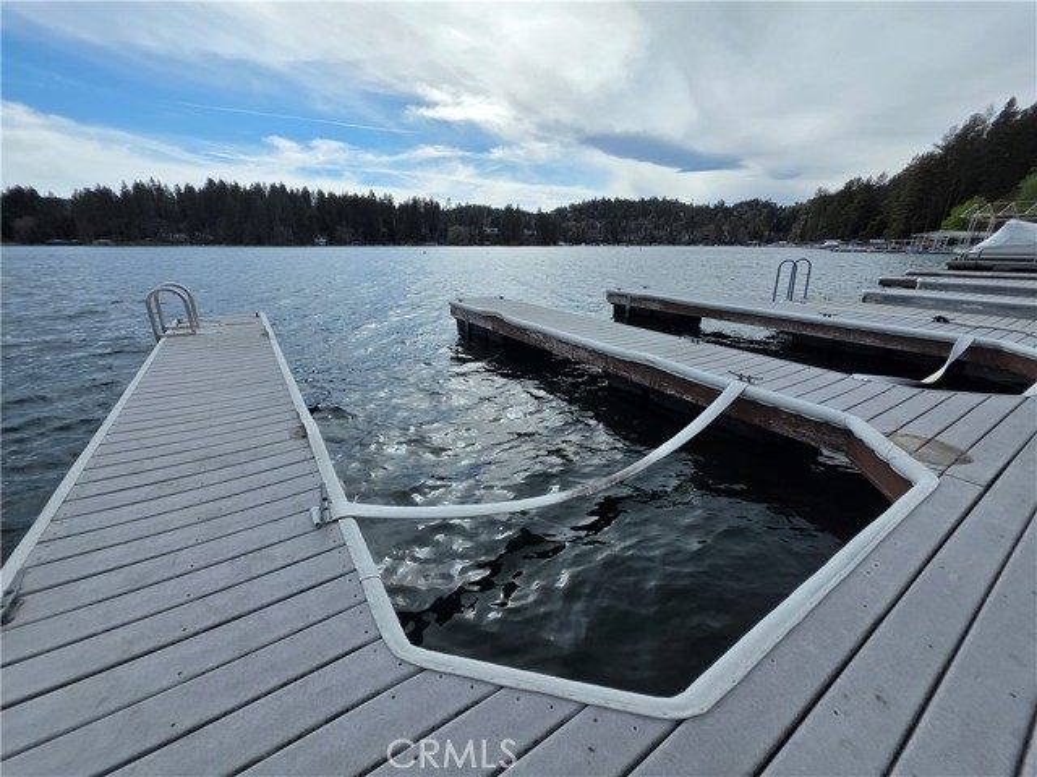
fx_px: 389
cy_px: 388
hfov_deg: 106.2
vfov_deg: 89.9
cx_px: 518
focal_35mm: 13
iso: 40
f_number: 1.9
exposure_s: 1/4217
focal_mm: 2.2
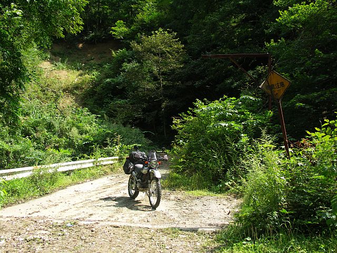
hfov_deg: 56.8
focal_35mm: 32
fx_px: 312
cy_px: 126
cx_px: 168
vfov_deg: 44.2
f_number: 4
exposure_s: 1/125
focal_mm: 8.4
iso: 50
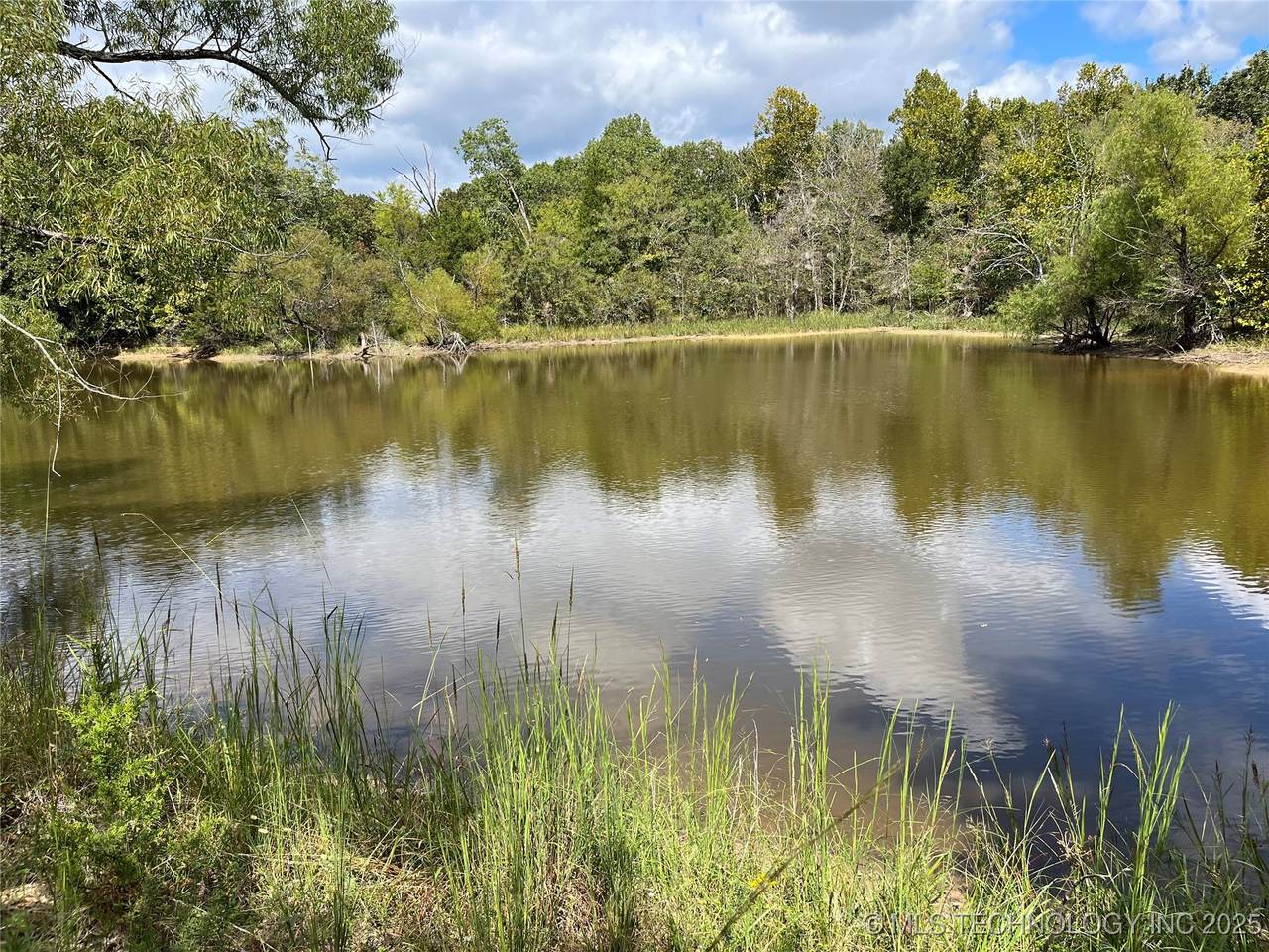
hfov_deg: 67.3
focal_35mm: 26
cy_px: 476
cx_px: 634
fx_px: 953
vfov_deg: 53.1
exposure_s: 1/2179
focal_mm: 5.1
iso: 50
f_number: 1.6
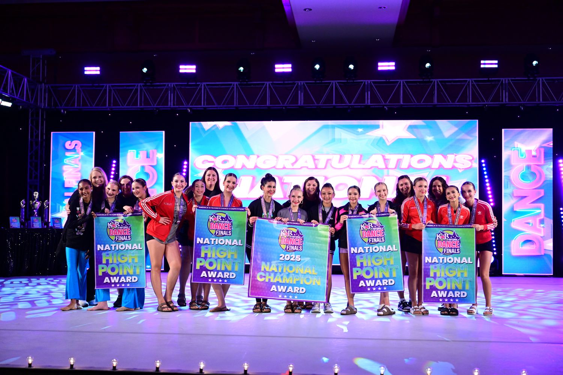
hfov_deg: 45.4
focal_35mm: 43
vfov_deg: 31.2
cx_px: 282
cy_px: 188
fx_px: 672
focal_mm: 43
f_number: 3.2
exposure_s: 1/1000
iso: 3200
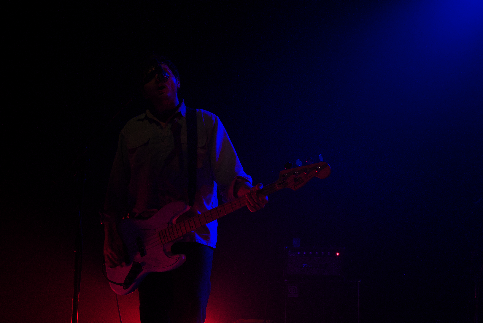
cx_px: 242
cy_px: 162
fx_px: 537
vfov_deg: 33.5
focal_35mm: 40
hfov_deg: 48.4
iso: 1600
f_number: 4
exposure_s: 1/100
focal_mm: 14.69
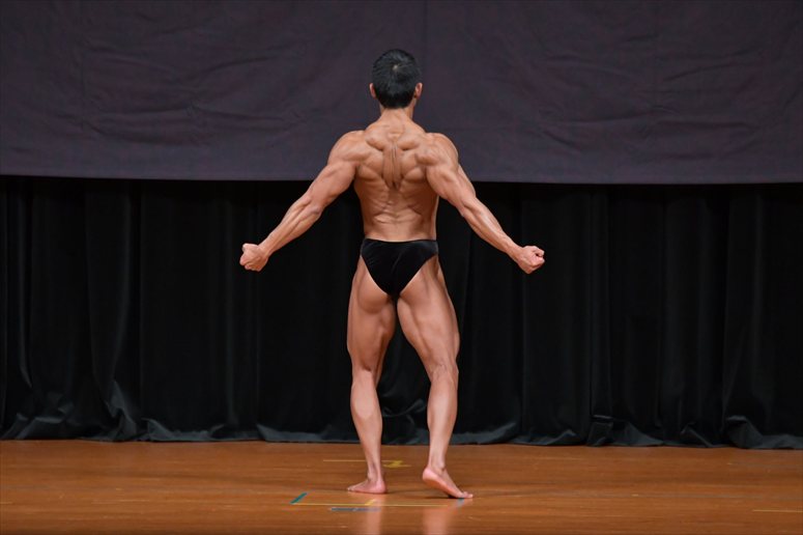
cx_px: 402
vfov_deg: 4.8
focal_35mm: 285
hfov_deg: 7.2
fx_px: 6354
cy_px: 268
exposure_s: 1/400
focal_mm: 190
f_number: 5.6
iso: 4000
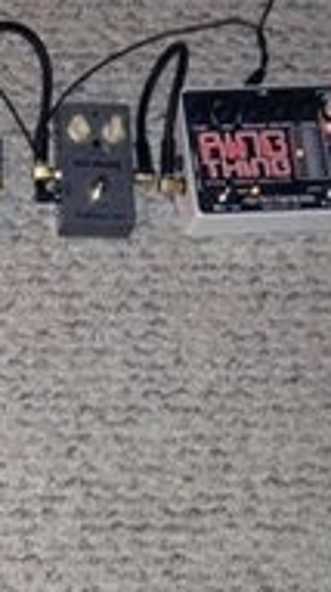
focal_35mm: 113
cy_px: 418
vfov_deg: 18.9
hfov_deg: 10.3
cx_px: -192
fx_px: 1769
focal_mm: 4.13
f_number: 2.4
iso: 250
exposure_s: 1/16
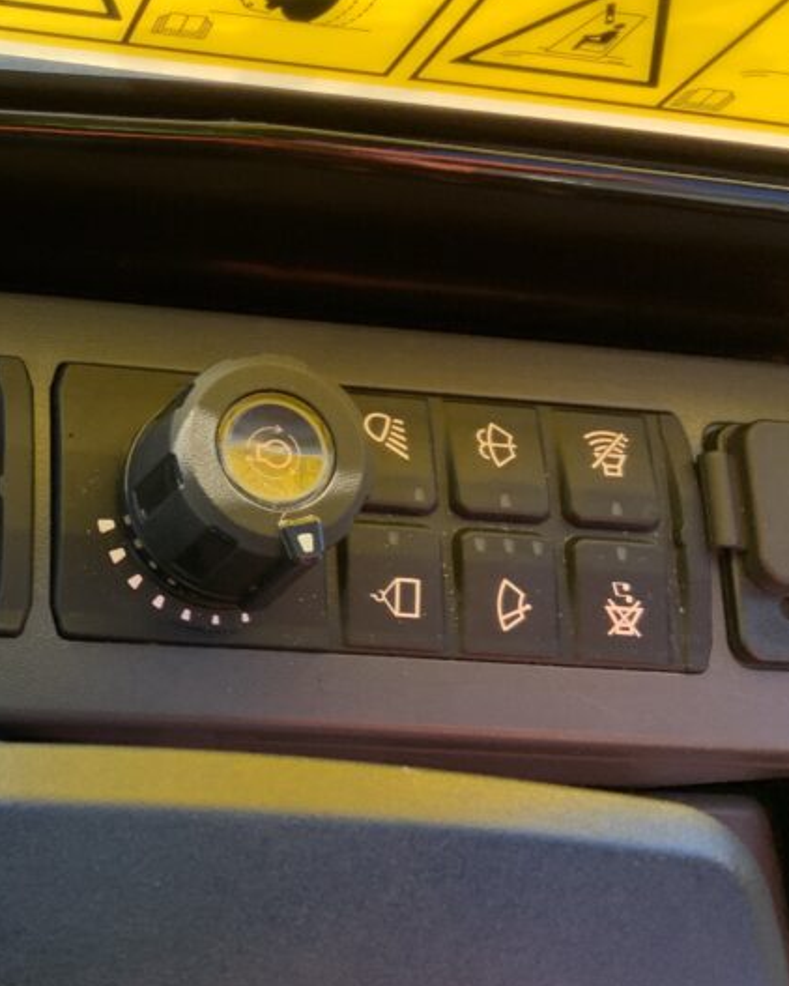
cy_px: 455
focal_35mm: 55
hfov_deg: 26.4
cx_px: 24
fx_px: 1604
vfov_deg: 34.1
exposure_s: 1/122
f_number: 1.8
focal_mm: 3
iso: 20
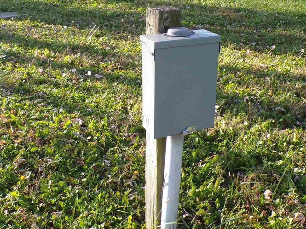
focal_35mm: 52
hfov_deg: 36.8
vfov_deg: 28.0
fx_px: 459
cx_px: 164
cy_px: 107
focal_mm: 4.3
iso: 100
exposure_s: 1/110
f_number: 4.4
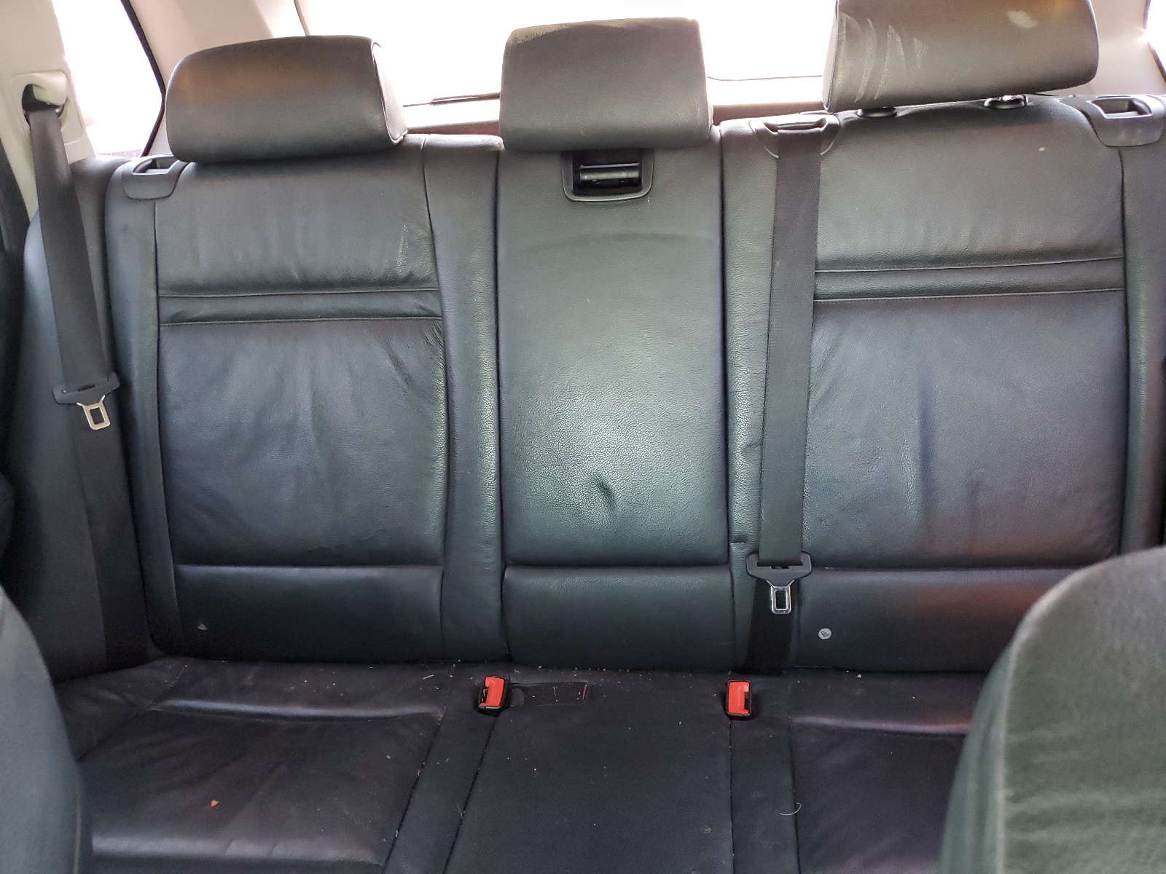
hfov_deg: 67.3
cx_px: 583
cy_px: 437
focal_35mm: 26
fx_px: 876
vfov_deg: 53.1
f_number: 1.5
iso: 346
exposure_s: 1/50
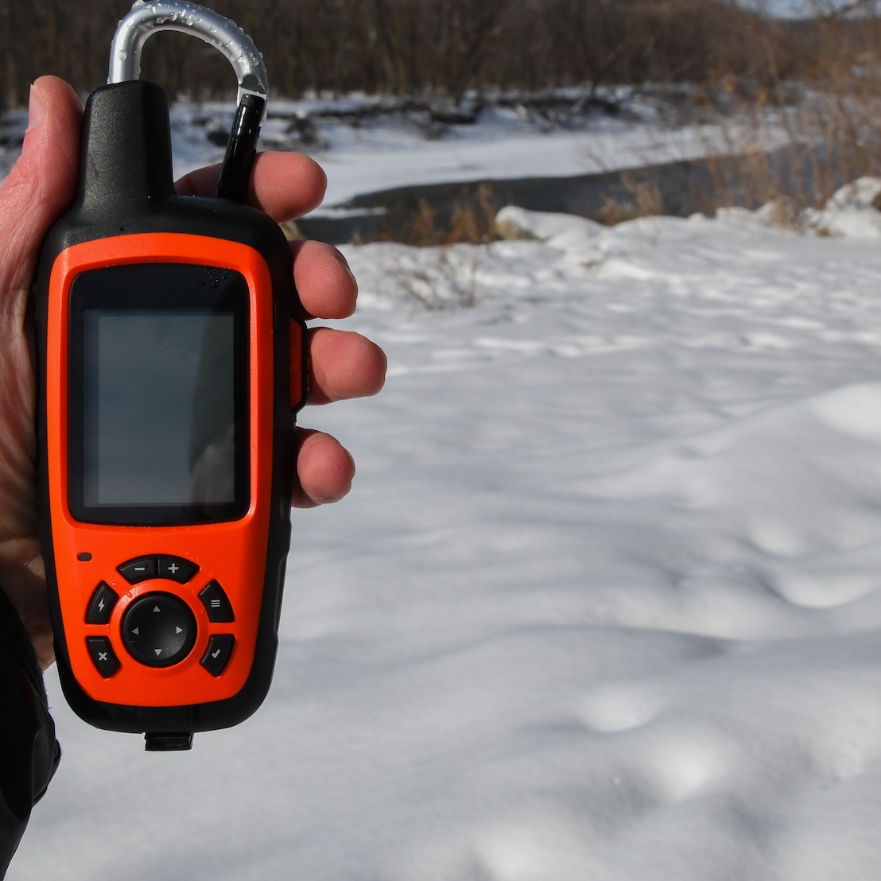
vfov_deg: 32.2
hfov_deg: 32.2
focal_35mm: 53
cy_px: 403
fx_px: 1526
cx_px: 466
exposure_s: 1/640
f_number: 14
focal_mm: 24
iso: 250
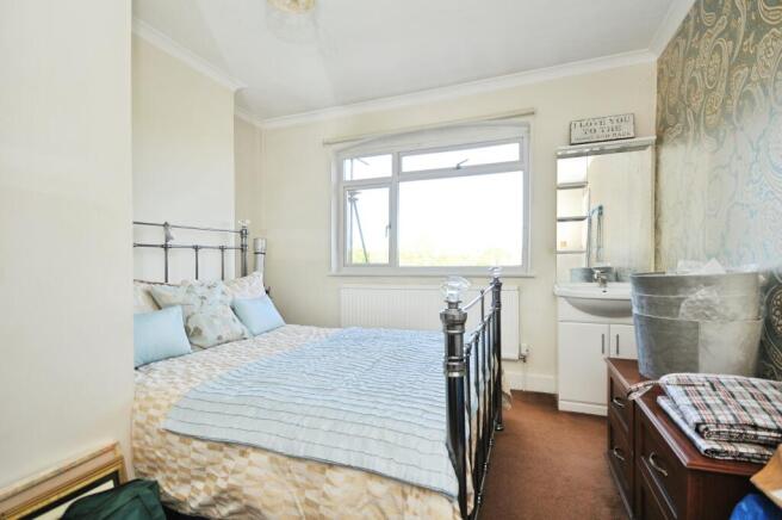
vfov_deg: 71.9
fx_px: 358
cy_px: 260
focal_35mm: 16
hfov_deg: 95.0
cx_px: 391
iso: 200
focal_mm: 11
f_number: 5
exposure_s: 1/100
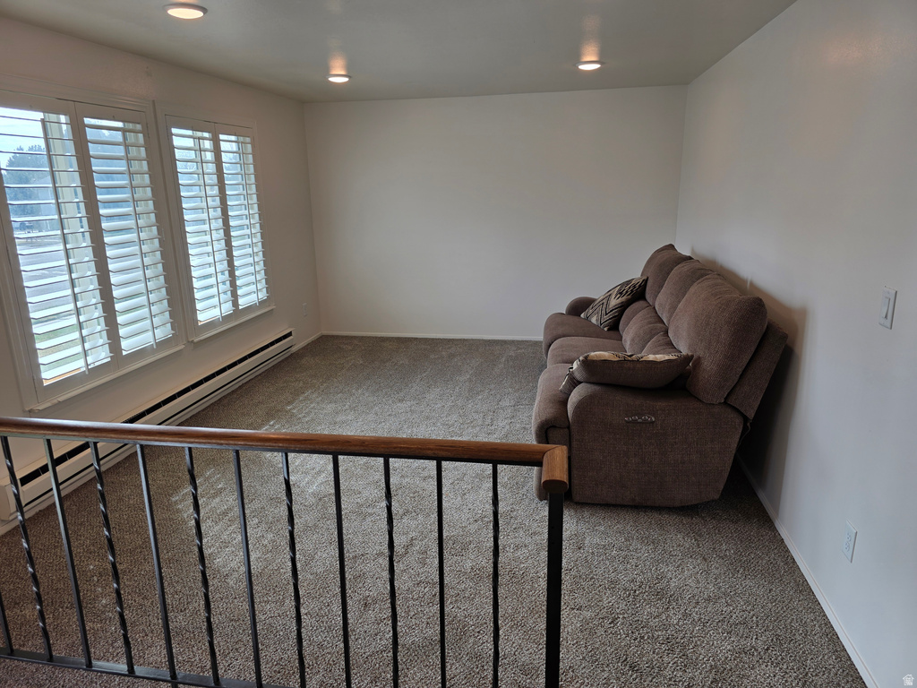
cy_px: 344
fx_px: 609
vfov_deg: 58.9
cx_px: 458
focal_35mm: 23
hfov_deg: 73.9
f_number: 1.7
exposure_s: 1/120
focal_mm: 6.3
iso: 16
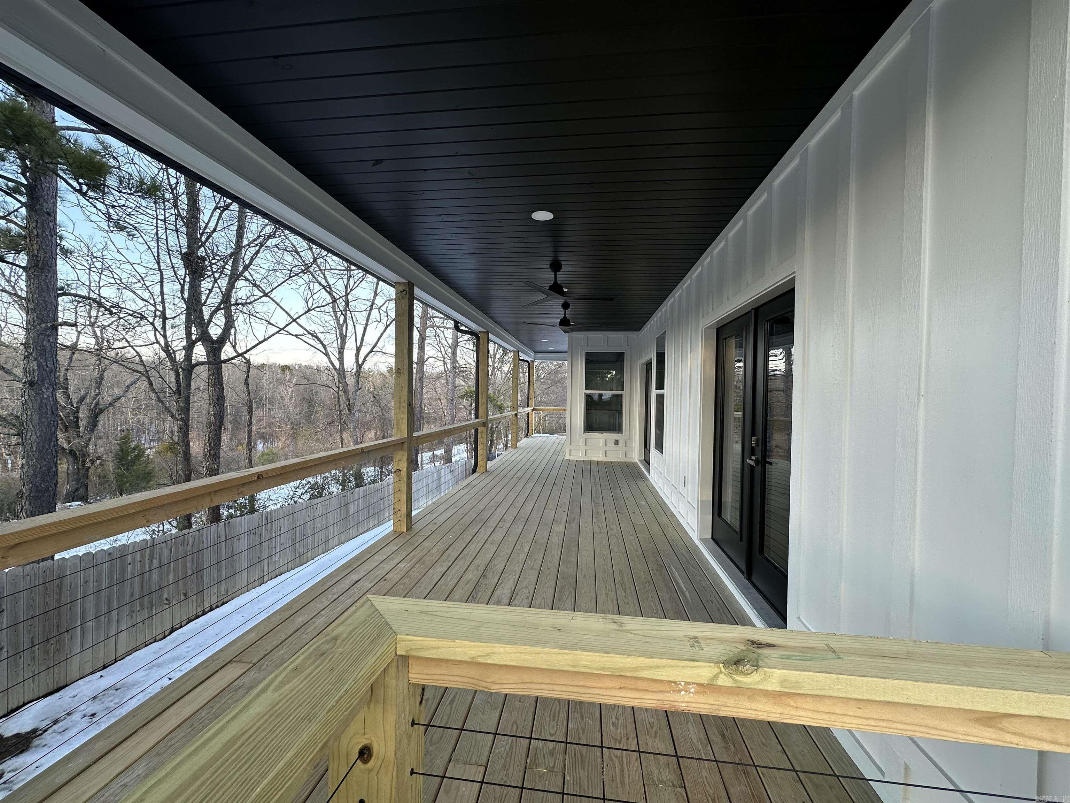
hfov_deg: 102.1
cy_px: 402
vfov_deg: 85.7
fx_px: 433
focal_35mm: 14
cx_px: 535
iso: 40
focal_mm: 2.22
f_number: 2.2
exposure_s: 1/104
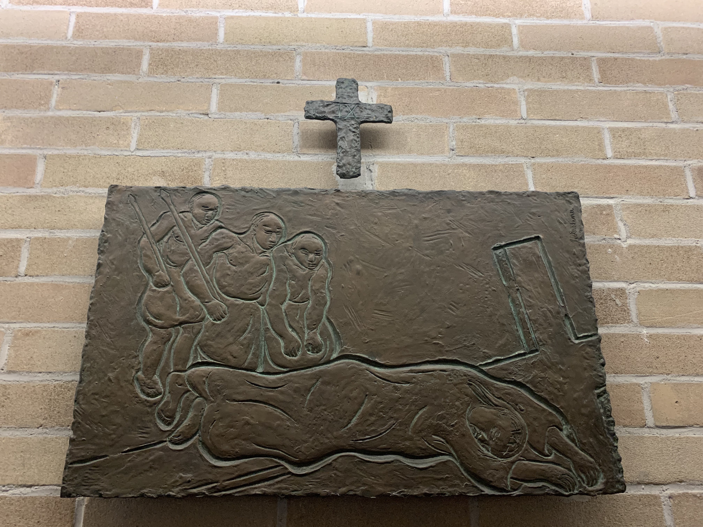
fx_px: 528
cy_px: 264
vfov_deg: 53.1
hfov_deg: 67.3
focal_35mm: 26
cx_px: 352
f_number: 1.8
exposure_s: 1/50
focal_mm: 4.25
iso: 400
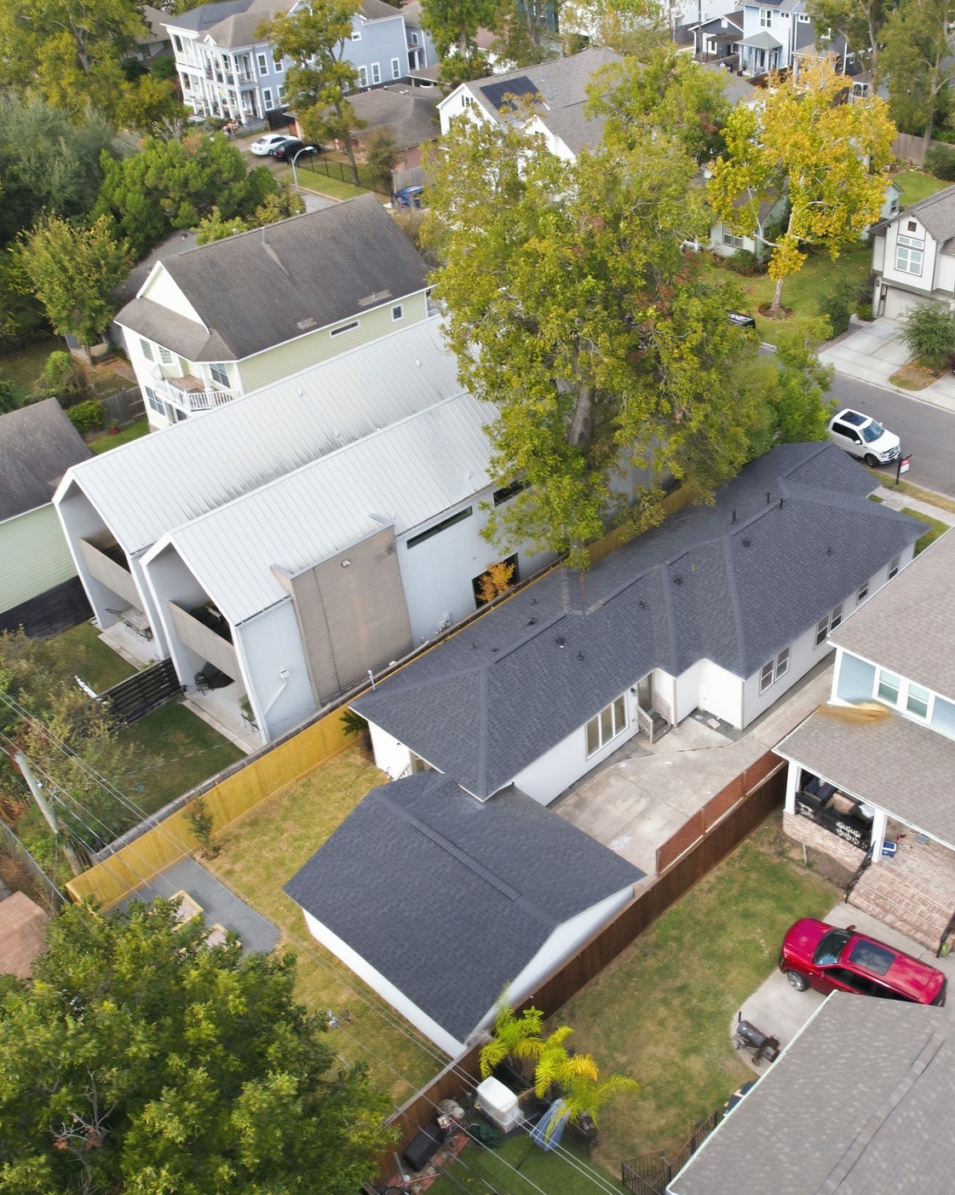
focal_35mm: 32
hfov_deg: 44.9
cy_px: 612
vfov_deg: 55.7
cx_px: 663
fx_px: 1131
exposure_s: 1/400
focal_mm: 8.4
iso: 110
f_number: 2.8
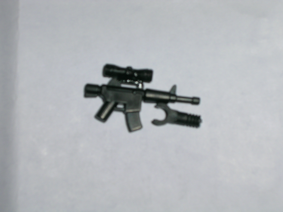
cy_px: 106
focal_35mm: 77
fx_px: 630
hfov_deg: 25.3
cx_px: 142
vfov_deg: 19.1
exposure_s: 1/60.1
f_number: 6.7
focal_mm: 11.7
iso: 50
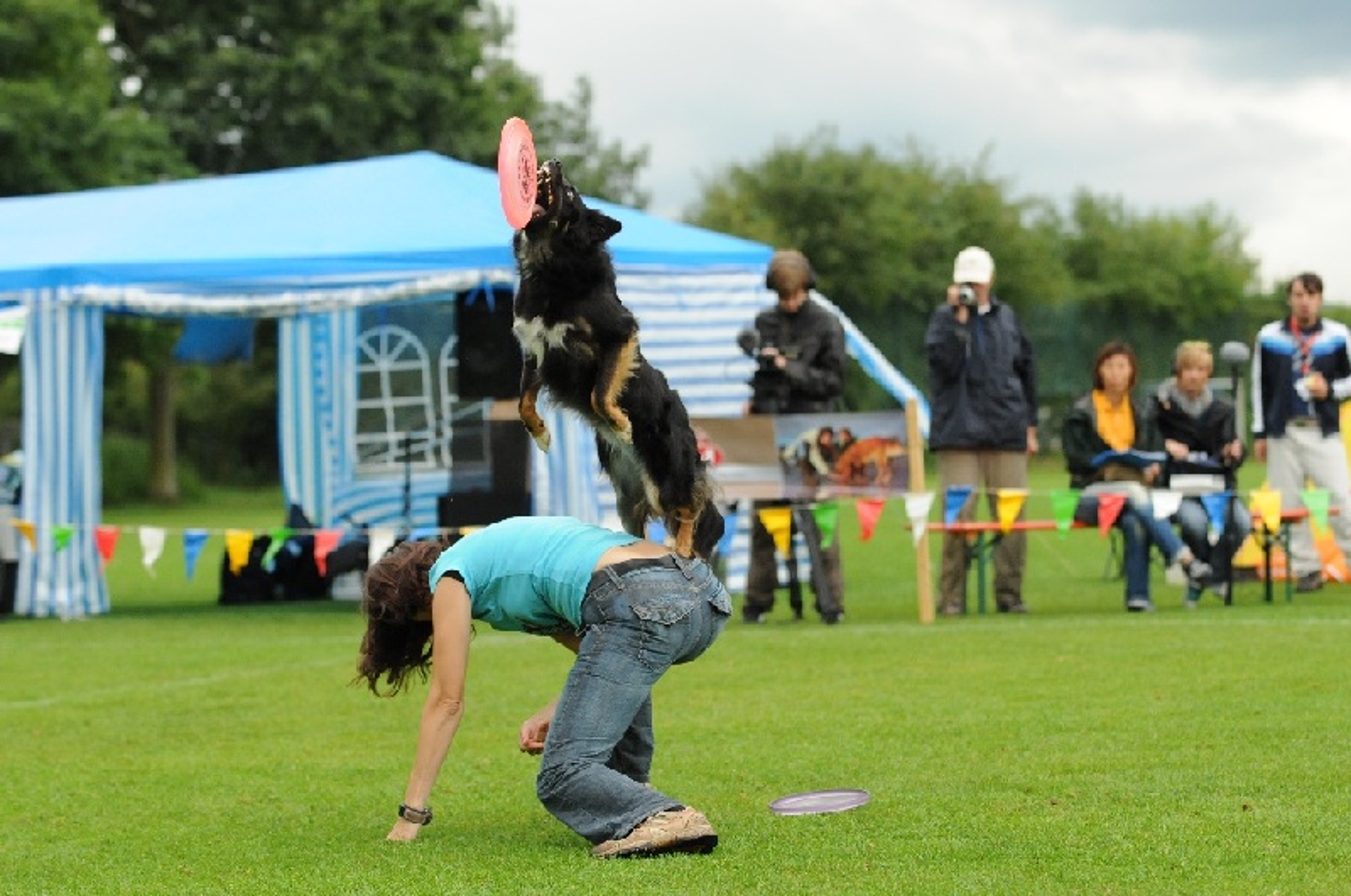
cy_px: 448
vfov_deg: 10.1
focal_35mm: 135
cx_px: 676
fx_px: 5059
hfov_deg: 15.2
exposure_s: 1/2000
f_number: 3.2
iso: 800
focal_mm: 90
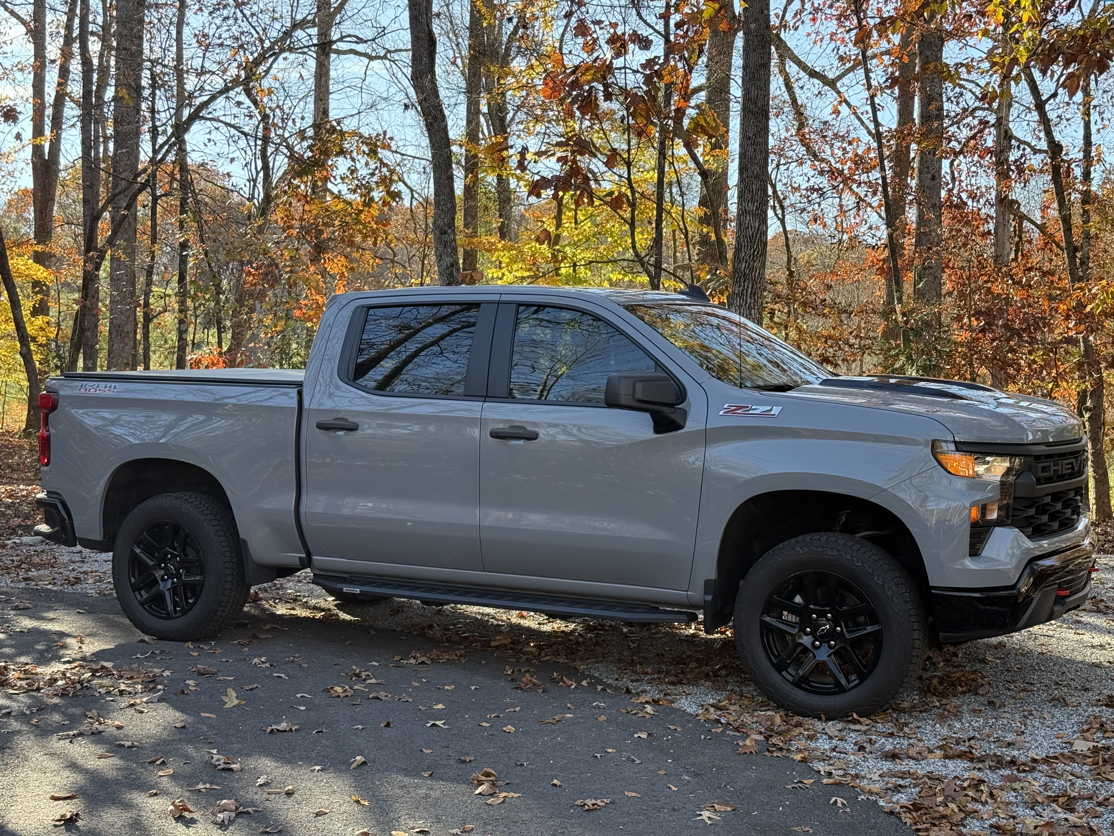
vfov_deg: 30.3
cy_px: 418
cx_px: 557
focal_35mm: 48
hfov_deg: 39.7
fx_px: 1545
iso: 80
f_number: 1.78
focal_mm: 6.76
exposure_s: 1/699
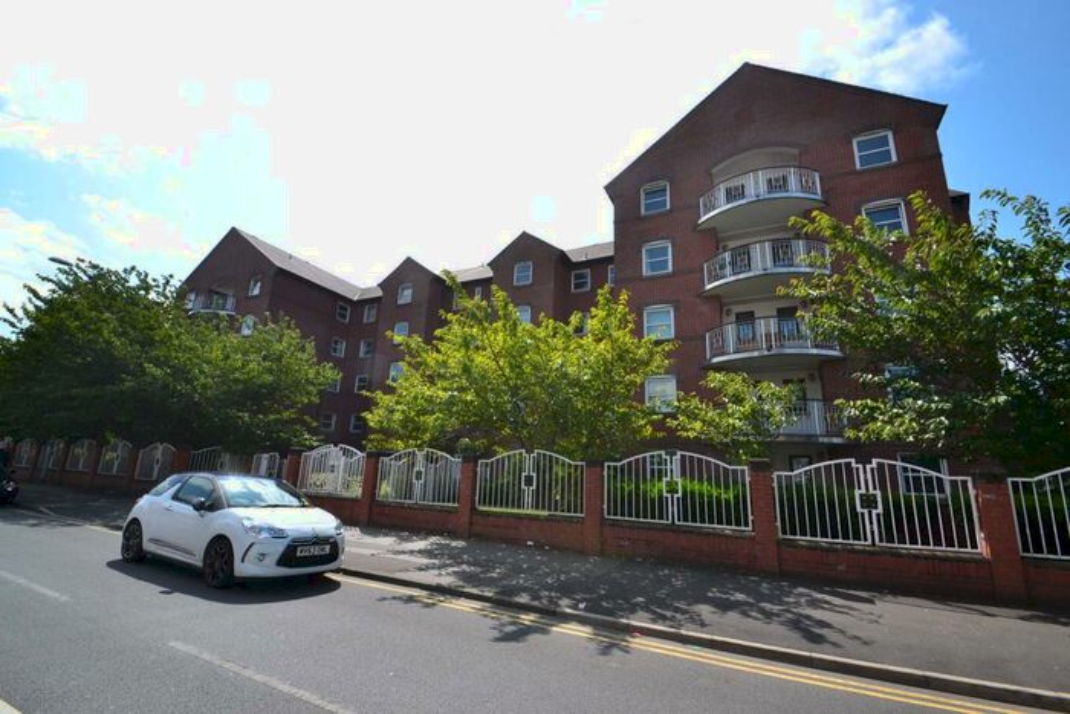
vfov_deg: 77.4
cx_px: 535
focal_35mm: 15
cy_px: 357
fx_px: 446
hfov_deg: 100.4
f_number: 11
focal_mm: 10
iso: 400
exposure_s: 1/500
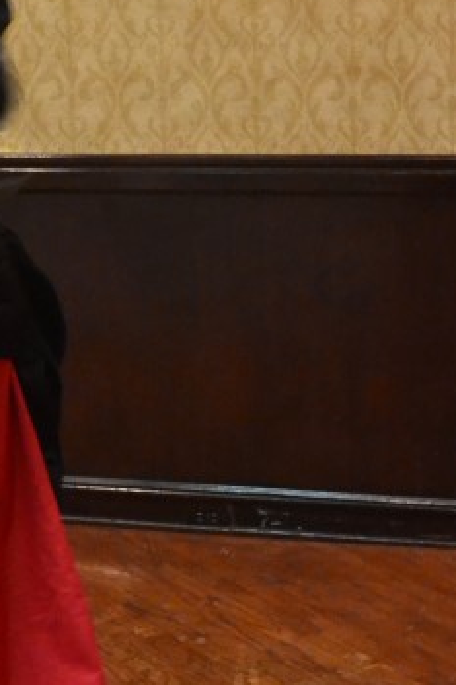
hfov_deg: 9.8
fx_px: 2622
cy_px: 502
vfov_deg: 14.8
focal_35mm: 138
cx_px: -76
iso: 3200
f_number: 4.5
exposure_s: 1/25
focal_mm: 28
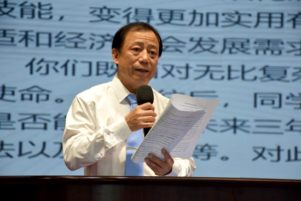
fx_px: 1066
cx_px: 150
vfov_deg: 10.8
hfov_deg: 16.1
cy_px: 100
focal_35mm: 128
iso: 1000
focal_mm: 85
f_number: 5.6
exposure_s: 1/125
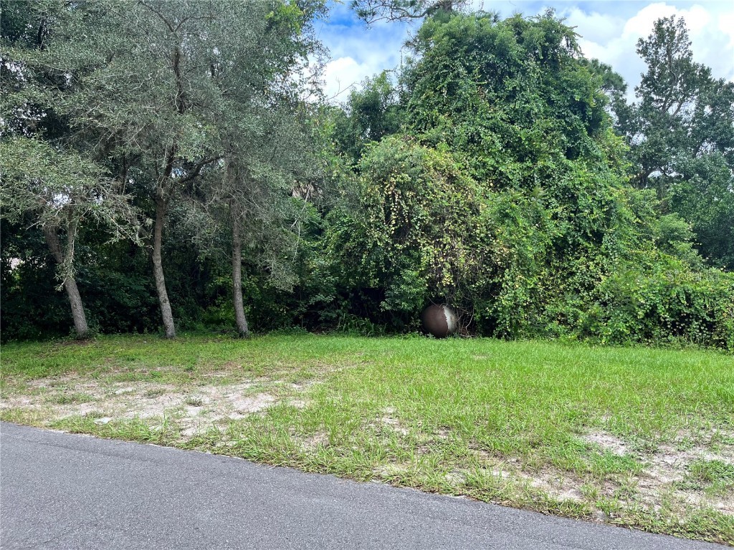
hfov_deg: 67.3
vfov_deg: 53.1
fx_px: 551
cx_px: 367
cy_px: 275
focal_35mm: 26
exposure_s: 1/878
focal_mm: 5.1
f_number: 1.6
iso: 50
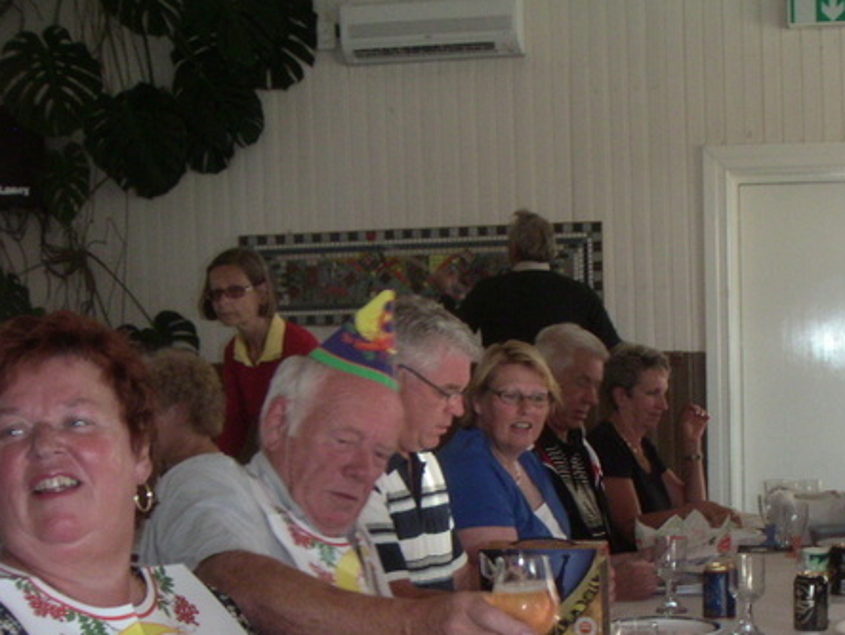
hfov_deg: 31.5
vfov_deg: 24.1
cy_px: 499
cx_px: 656
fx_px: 1466
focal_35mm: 60
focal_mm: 6
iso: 160
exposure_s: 1/50
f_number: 2.8
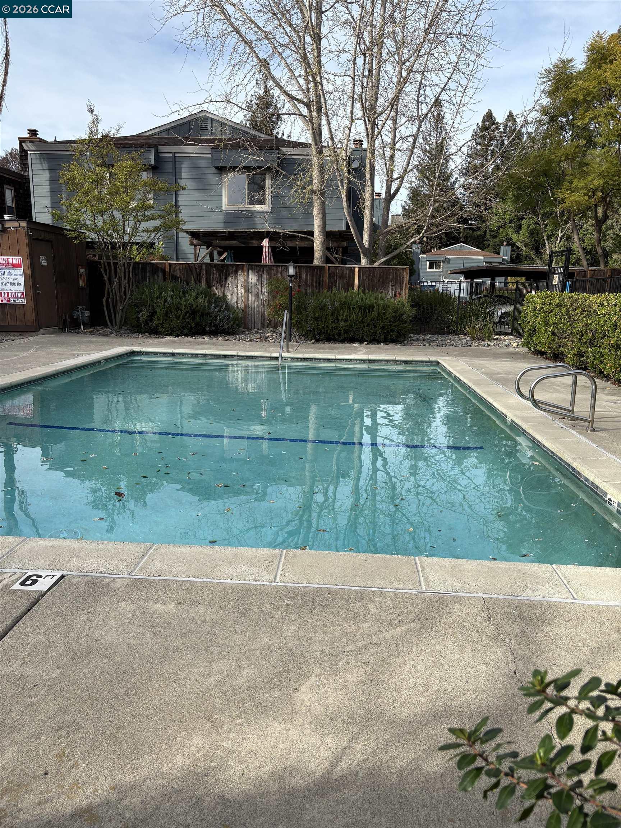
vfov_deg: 67.3
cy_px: 414
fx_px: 622
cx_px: 310
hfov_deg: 53.1
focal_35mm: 26
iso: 50
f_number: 1.6
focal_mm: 5.96
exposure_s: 1/1901
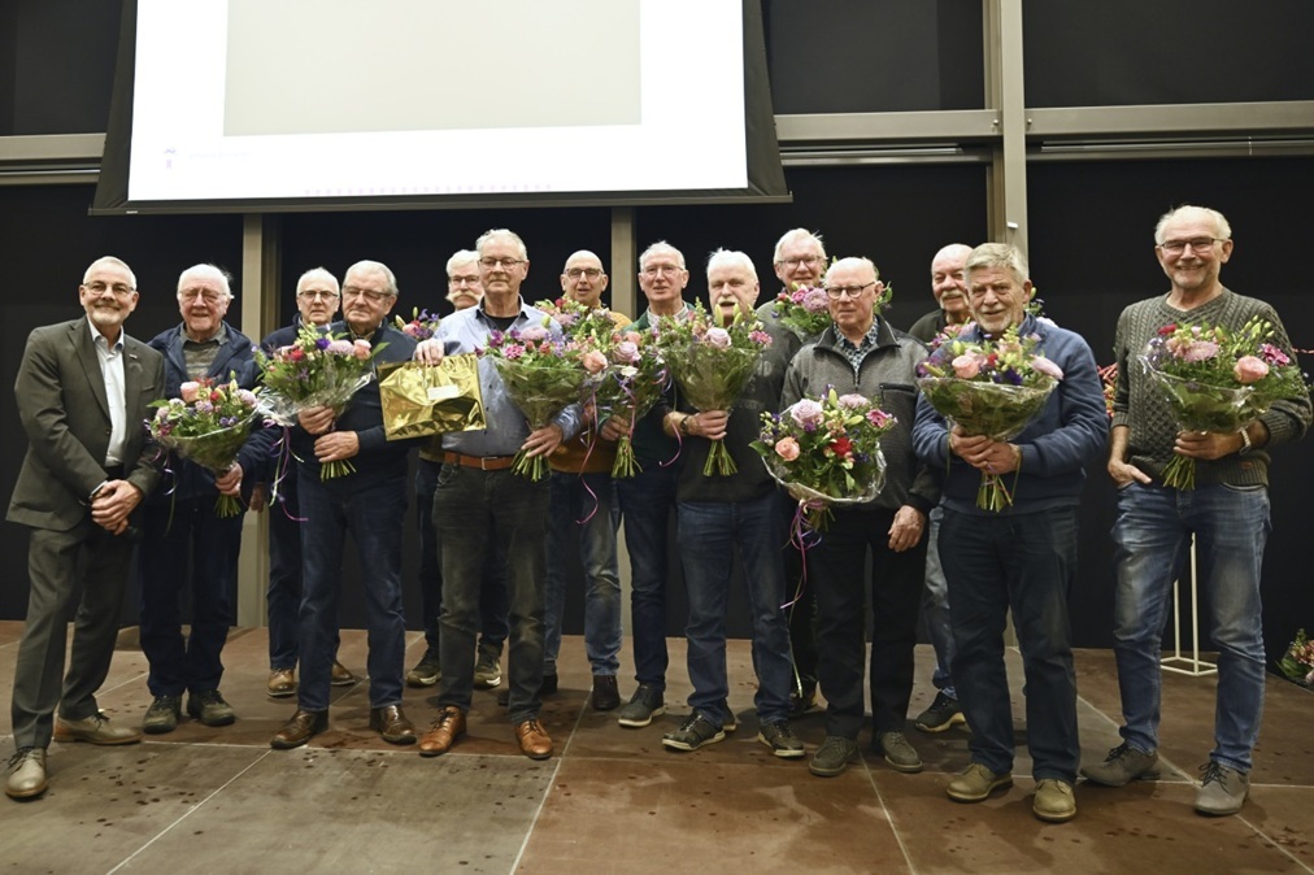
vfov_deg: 53.1
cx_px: 657
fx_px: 876
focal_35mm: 24
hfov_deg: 73.8
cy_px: 438
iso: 220
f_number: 2.8
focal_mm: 24
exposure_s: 1/15
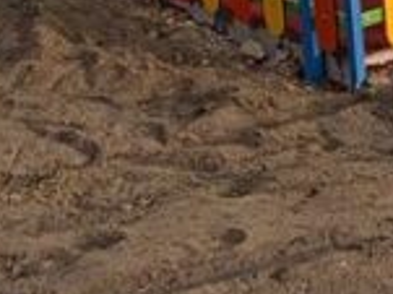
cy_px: -596
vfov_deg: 7.4
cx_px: 398
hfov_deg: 11.1
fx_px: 1997
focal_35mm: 176
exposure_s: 1/1311
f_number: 1.6
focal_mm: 5.96
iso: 50
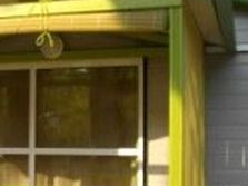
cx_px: -22
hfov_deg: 21.6
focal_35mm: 86
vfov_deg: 17.1
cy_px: 135
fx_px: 616
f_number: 5.5
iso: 100
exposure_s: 1/160
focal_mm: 5.7
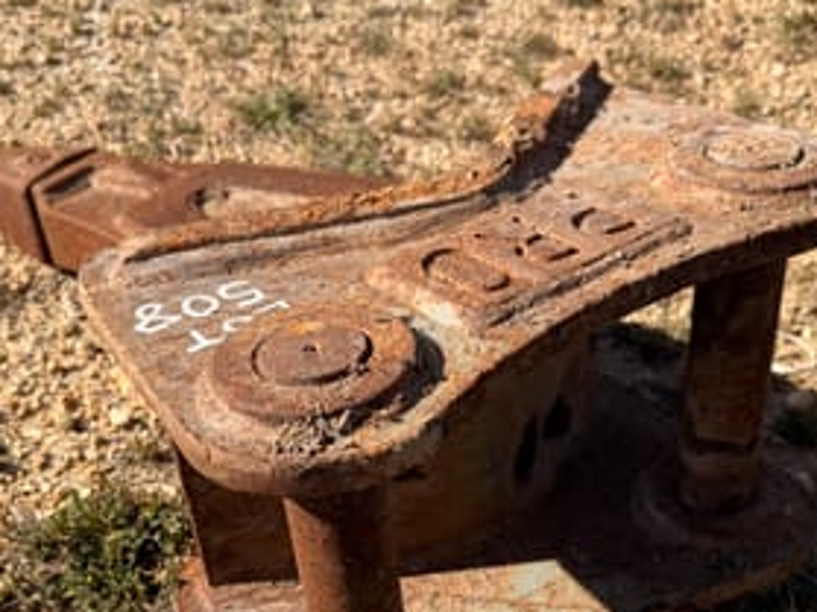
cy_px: 479
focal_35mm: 43
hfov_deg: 43.9
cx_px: 398
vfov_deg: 32.7
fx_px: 1014
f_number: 1.78
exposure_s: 1/3759
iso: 80
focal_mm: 6.76
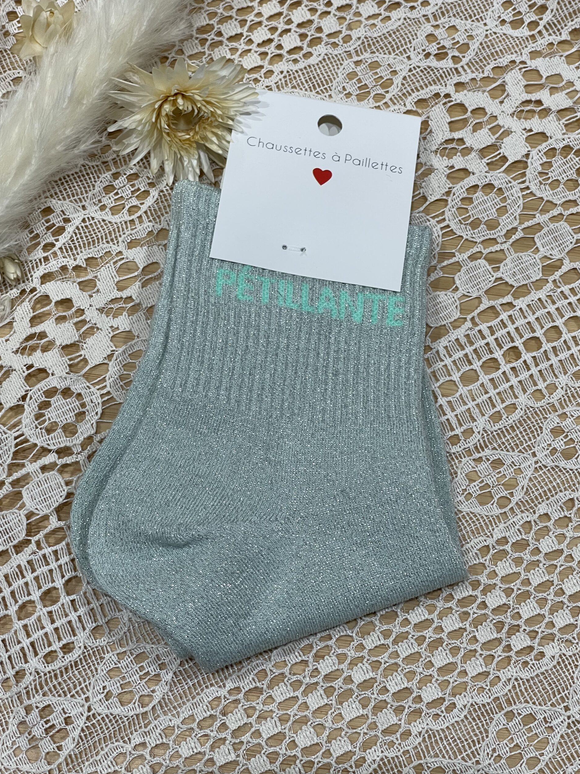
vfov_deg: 29.8
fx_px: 1452
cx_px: 291
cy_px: 381
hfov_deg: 22.6
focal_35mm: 65
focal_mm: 7.5
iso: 125
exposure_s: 1/100
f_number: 2.2
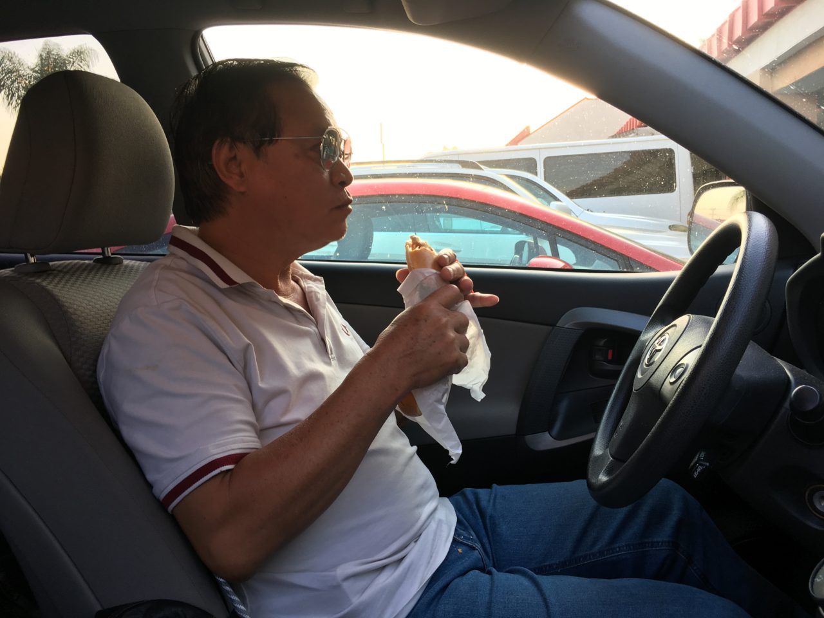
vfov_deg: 48.2
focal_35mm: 29
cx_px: 412
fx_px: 690
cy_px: 309
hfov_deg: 61.7
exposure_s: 1/40
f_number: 2.2
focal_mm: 4.15
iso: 25
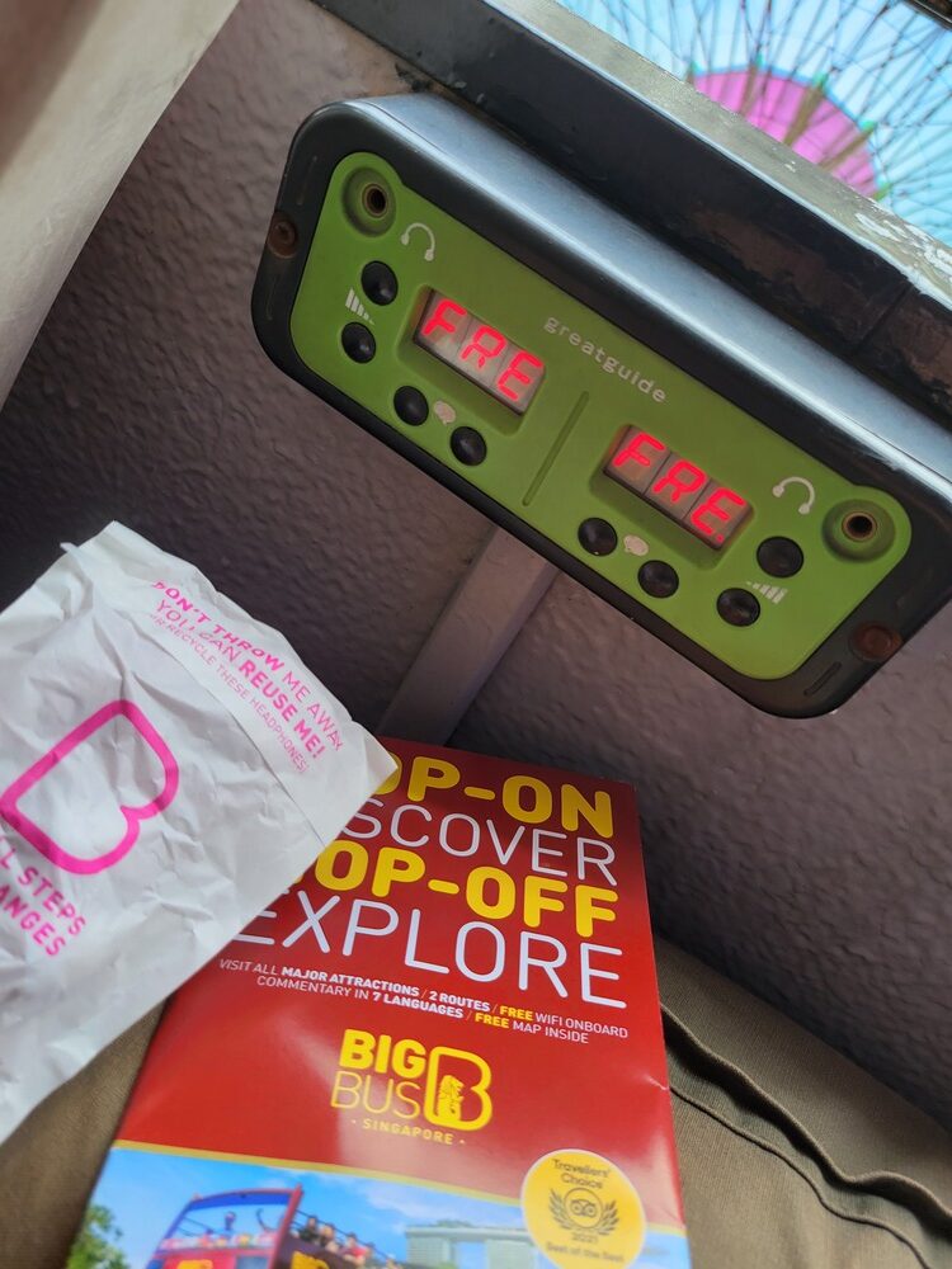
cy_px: 634
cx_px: 476
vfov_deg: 67.3
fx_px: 953
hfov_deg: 53.1
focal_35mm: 26
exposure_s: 1/175
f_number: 1.8
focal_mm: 5.4
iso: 40
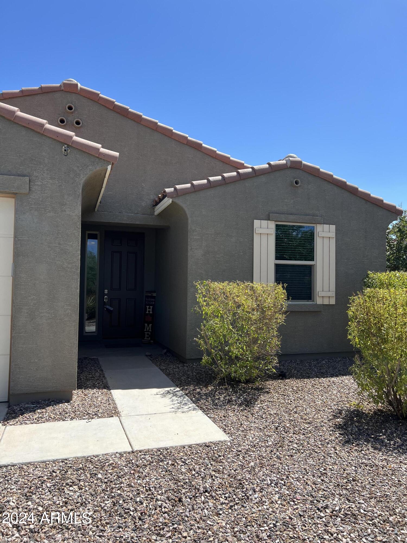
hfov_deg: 53.1
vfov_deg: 67.3
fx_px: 408
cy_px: 272
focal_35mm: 26
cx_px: 204
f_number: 1.5
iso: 50
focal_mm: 5.7
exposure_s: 1/3257
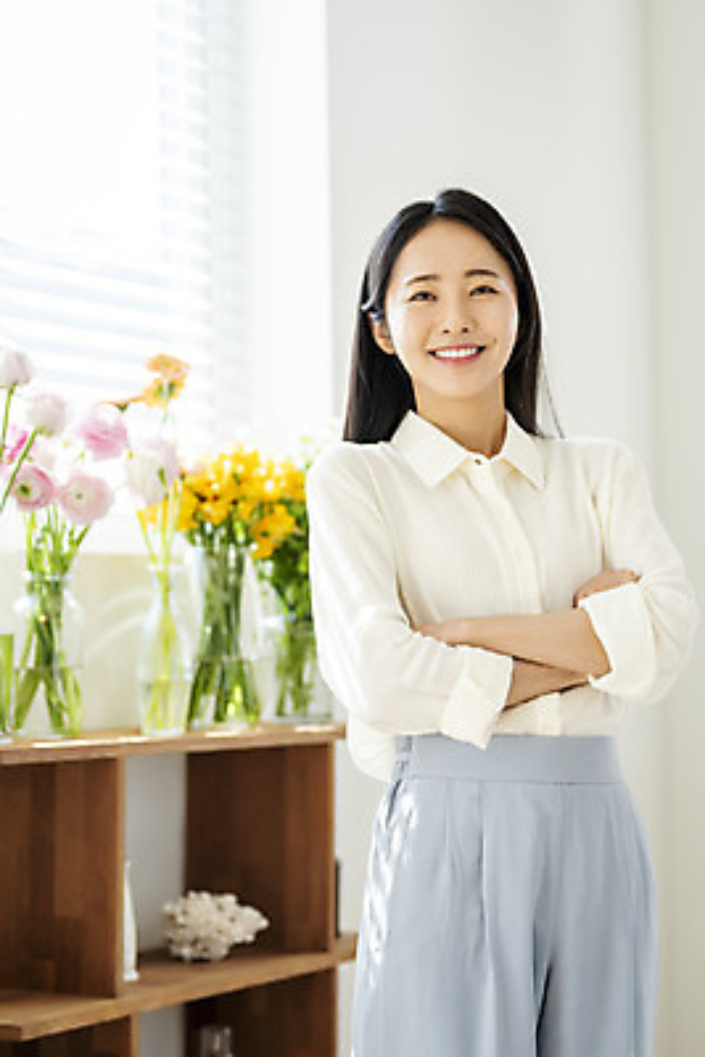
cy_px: 528
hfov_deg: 16.1
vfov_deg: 23.9
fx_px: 2495
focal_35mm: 85
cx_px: 352
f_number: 2.8
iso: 125
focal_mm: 85
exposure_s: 1/200
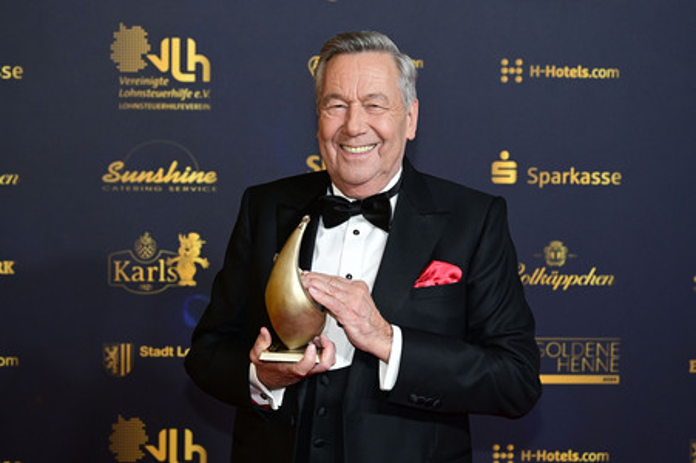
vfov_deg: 22.2
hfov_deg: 32.9
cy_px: 232
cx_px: 348
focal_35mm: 61
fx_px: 1178
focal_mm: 61
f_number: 4.5
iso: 2000
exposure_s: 1/200
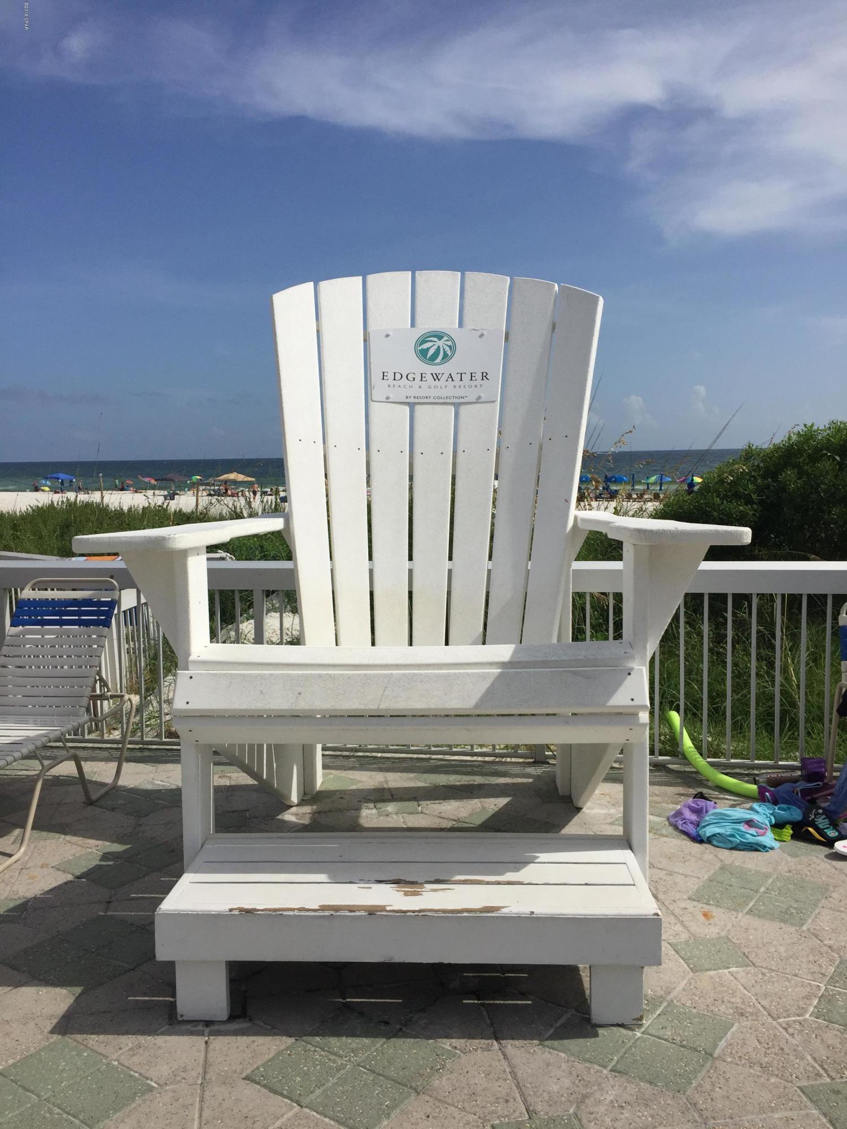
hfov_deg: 48.2
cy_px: 564
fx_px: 946
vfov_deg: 61.7
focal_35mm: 29
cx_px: 424
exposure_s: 1/5650
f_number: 2.2
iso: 32
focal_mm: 4.15
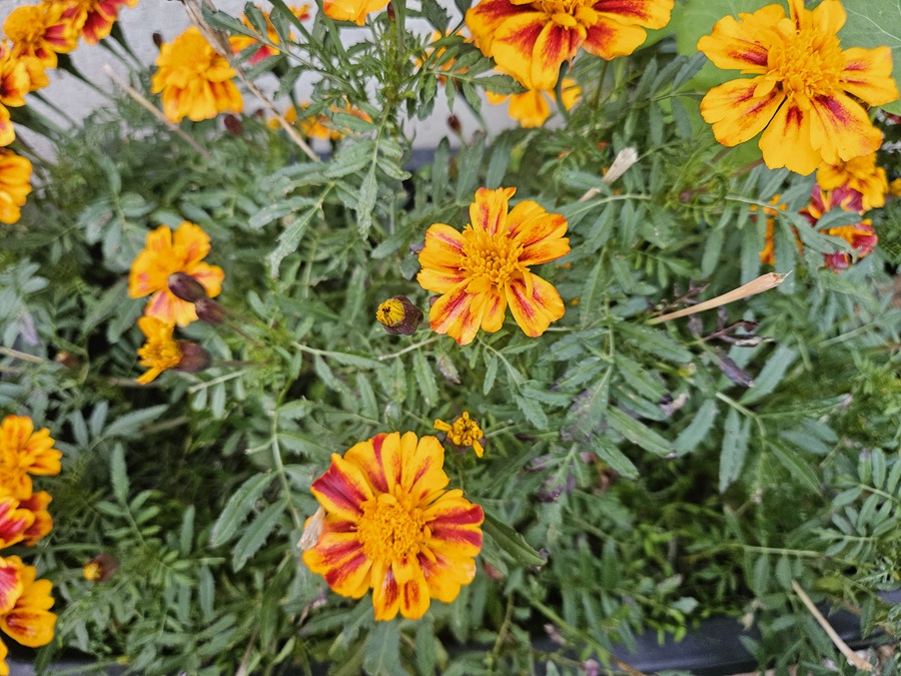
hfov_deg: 73.9
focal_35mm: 23
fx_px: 599
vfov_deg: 58.9
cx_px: 450
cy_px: 338
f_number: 1.8
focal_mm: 5.4
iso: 500
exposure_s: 1/100
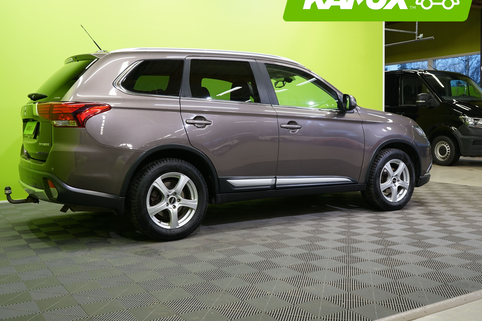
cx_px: 213
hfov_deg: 53.0
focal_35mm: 36
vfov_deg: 36.8
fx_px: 482
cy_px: 142
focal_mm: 31
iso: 640
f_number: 5
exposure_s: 1/30
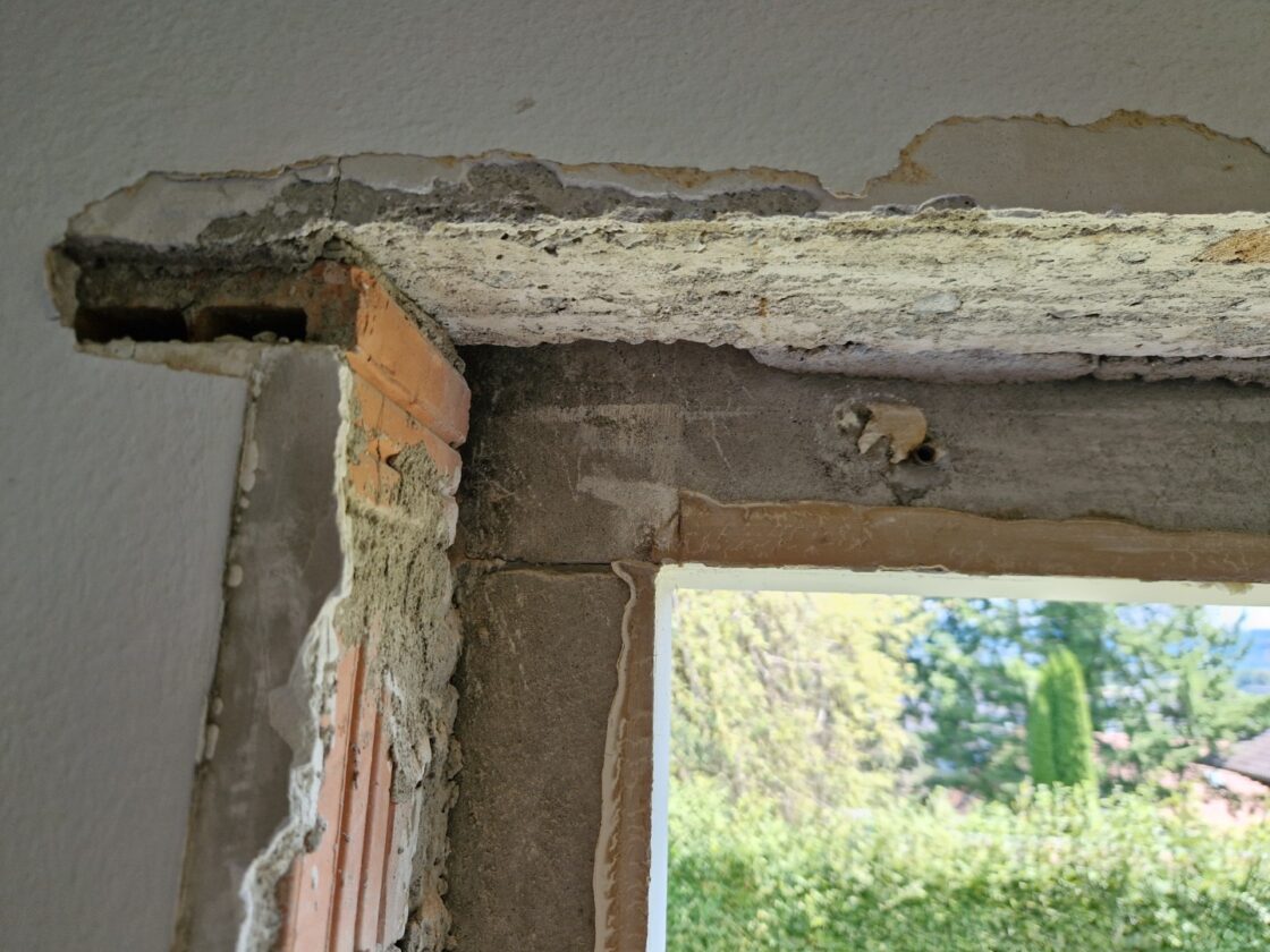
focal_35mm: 23
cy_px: 476
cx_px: 635
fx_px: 844
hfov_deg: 73.9
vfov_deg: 58.9
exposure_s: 1/180
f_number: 1.8
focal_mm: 5.4
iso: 80
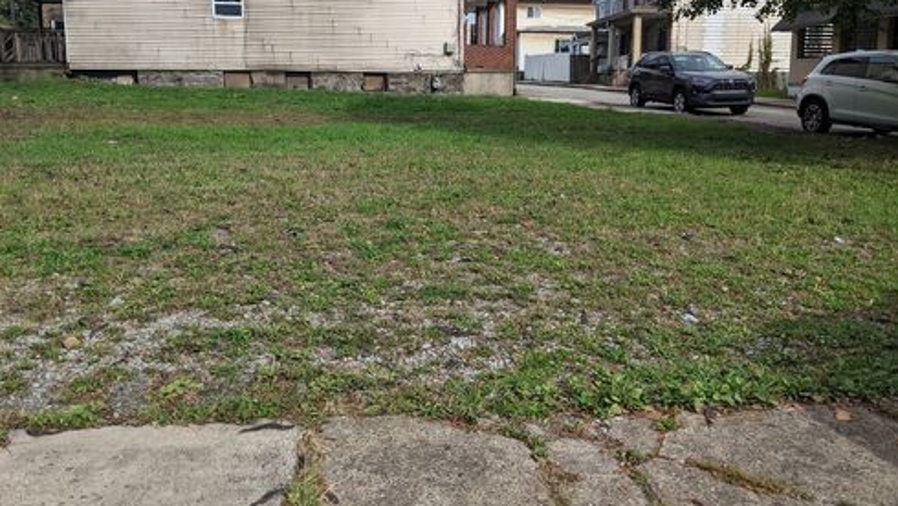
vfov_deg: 38.8
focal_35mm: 30
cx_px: 444
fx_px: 715
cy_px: 201
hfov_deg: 64.3
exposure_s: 1/2132
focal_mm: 4.44
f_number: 1.8
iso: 55
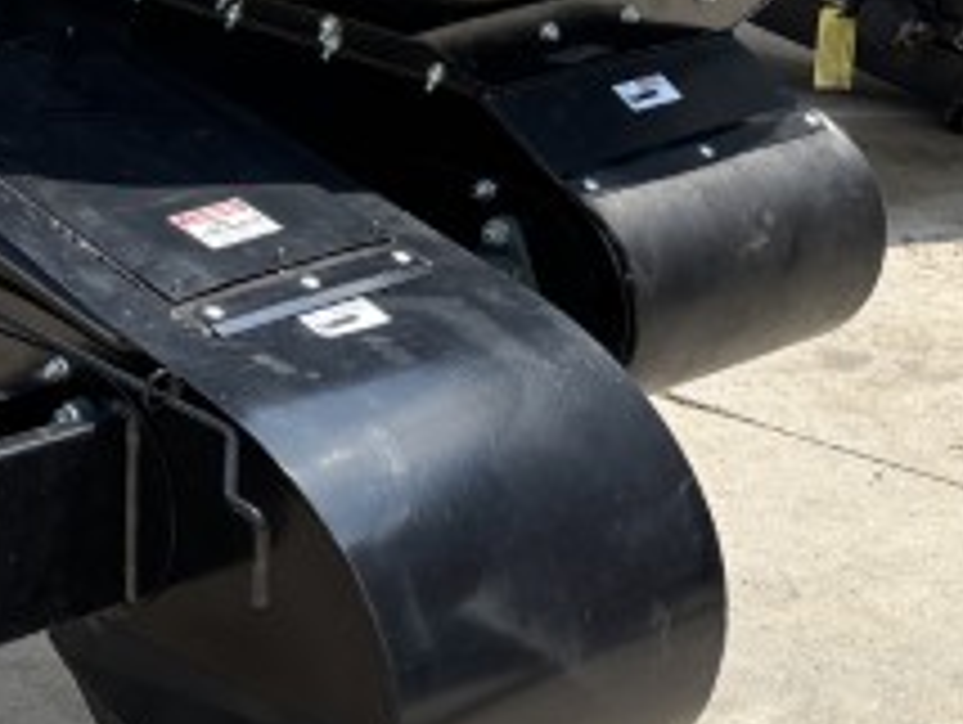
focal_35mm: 97
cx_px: -171
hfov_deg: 19.1
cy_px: 297
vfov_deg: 15.3
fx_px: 2702
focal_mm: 5.96
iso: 50
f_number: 1.6
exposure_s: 1/3205
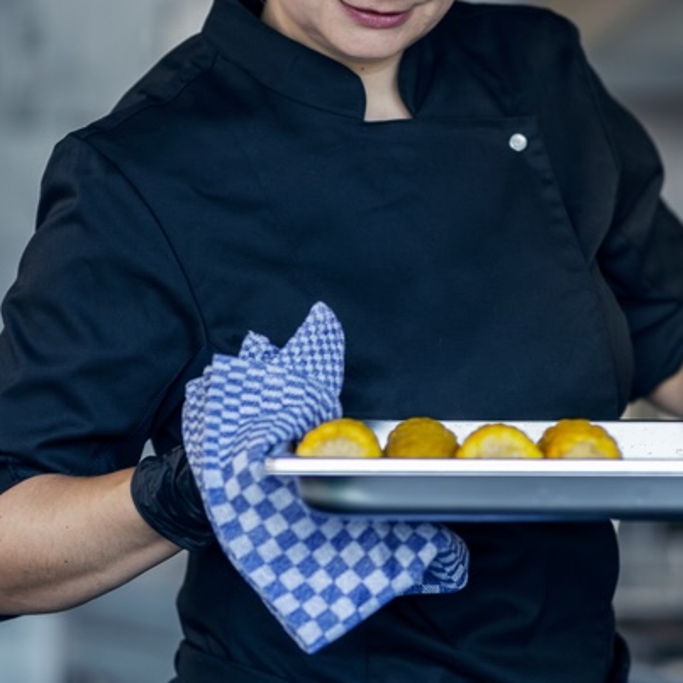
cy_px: 254
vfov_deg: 6.6
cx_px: 478
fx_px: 5938
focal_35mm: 266
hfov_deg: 6.6
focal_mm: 105
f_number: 1.4
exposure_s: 1/320
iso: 320
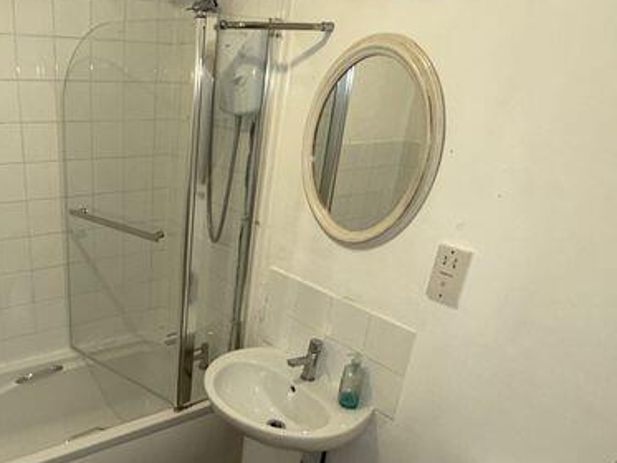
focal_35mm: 30
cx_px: 154
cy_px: 314
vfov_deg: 46.0
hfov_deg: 56.9
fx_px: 535
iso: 100
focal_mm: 2.22
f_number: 2.2
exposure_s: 1/50
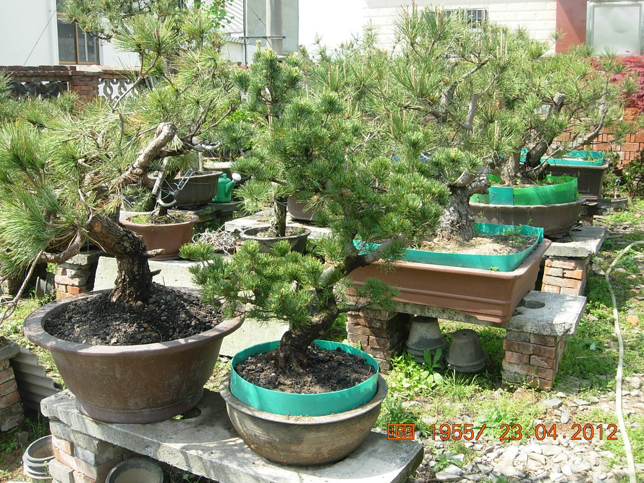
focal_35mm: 36
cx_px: 322
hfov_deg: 51.4
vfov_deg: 39.7
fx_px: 670
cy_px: 242
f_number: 4.3
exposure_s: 1/140
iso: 50
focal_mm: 7.5
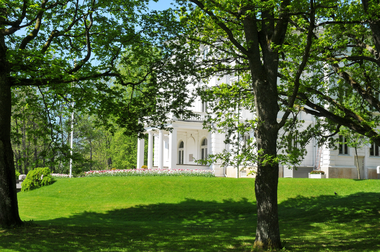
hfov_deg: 33.4
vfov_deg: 22.6
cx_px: 190
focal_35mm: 60
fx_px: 633
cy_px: 126
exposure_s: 1/125
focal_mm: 40
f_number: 16
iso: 250
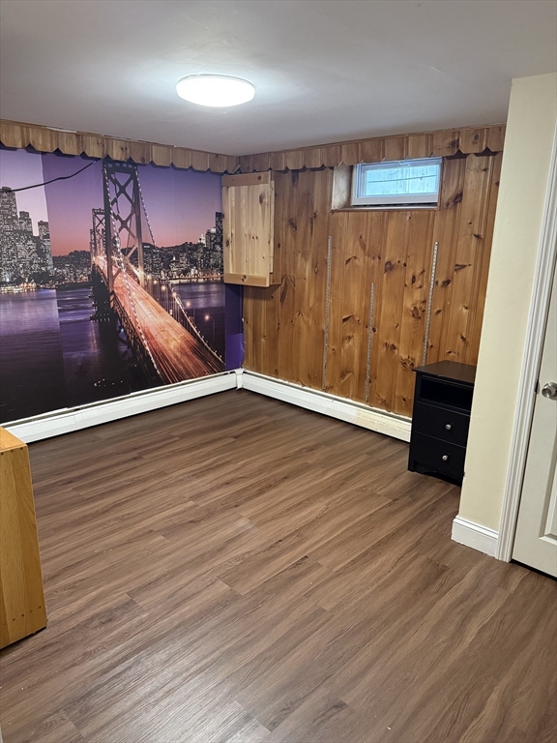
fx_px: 515
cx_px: 278
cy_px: 372
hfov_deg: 56.8
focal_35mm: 24
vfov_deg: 71.6
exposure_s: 1/60
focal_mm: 6.76
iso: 500
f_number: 1.78
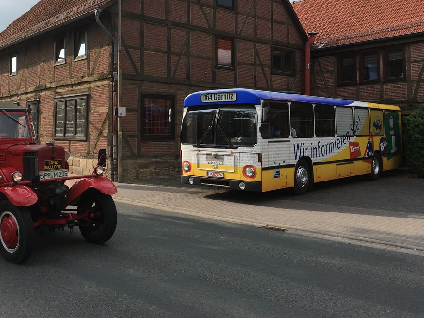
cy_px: 117
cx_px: 149
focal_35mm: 38
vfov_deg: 37.5
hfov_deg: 48.3
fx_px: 465
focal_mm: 4.15
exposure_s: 1/1012
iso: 25
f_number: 2.2
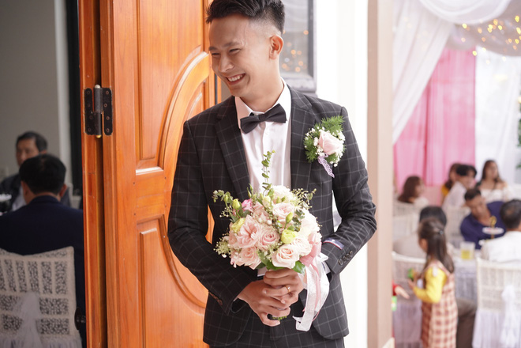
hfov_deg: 36.2
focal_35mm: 55
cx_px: 260
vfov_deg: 24.6
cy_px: 174
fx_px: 796
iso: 1000
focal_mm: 55
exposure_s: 1/640
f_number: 3.2
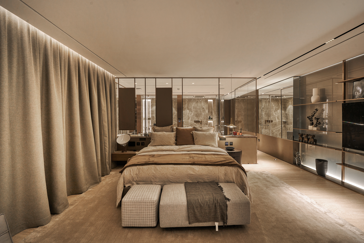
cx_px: 182
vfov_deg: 81.2
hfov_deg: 104.3
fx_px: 142
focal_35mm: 14
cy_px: 122
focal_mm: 14
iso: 320
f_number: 9
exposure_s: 1/2
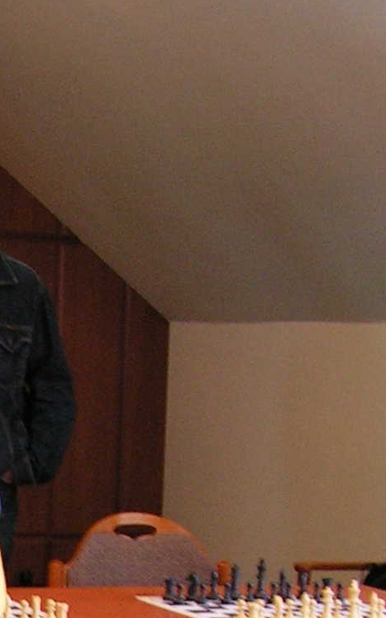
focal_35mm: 109
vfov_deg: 17.7
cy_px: 832
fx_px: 1834
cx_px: -219
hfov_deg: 11.4
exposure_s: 1/40
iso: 125
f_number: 3.2
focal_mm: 6
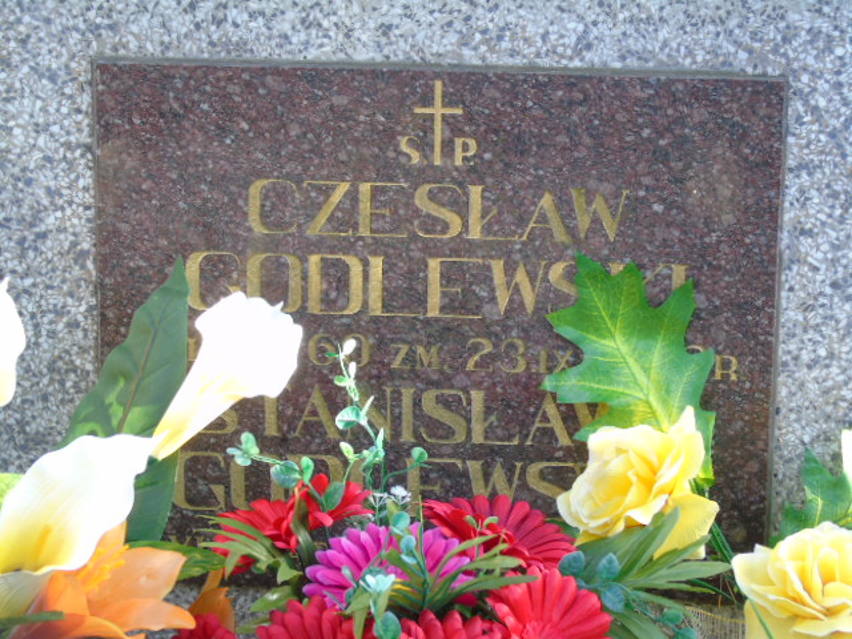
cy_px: 320
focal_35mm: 124
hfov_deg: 15.9
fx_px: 3052
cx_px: 426
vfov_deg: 12.0
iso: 100
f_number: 4.6
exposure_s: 1/30
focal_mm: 22
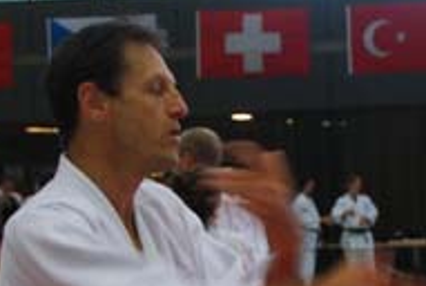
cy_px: 317
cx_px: 330
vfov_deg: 6.5
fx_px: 2507
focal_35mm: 212
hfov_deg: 9.7
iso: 360
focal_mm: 45
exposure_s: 1/30
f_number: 5.3
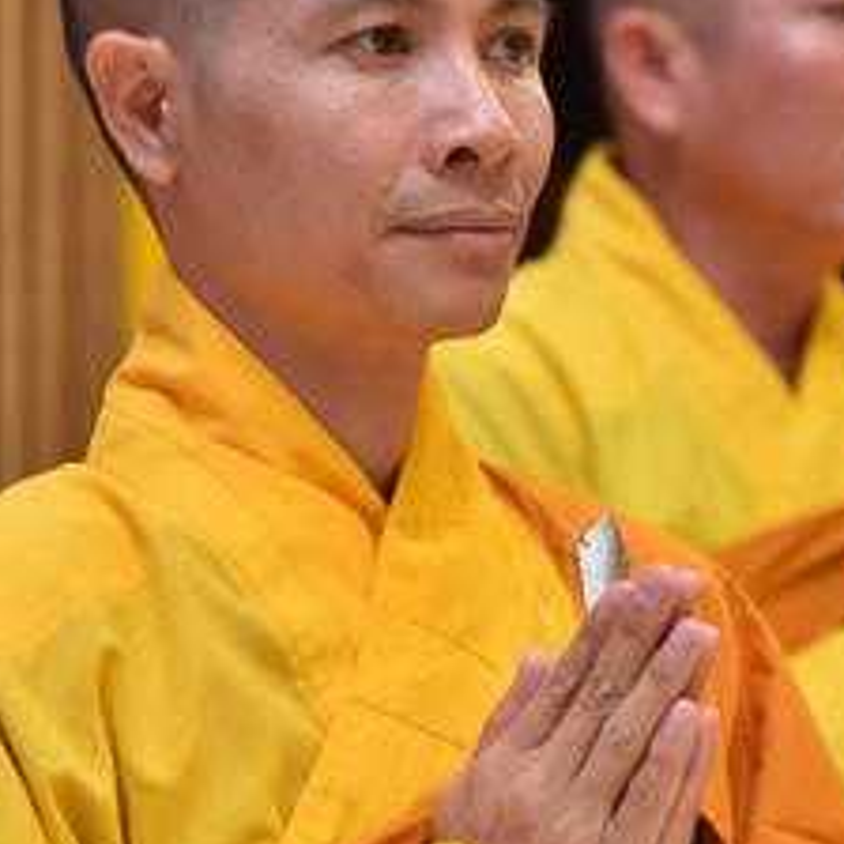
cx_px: 450
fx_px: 8165
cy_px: 765
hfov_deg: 5.9
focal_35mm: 296
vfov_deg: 5.9
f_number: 4.5
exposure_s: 1/160
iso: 1250
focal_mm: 120
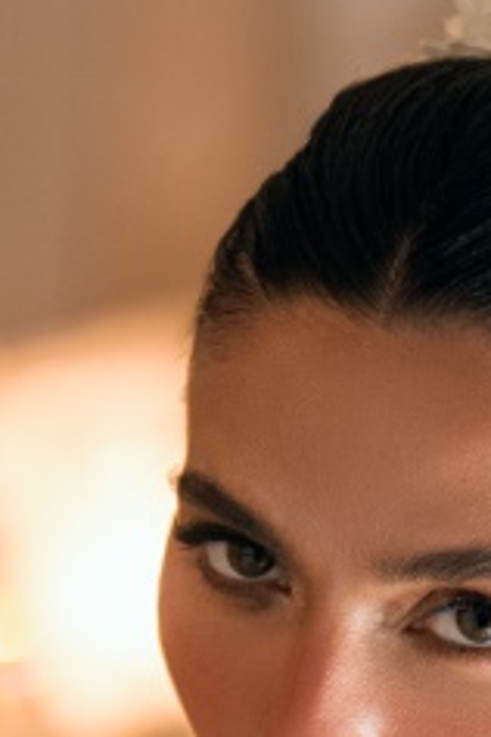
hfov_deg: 3.6
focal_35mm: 379
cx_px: 96
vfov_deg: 5.4
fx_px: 7753
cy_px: 1238
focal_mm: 50
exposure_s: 1/320
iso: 500
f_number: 1.2
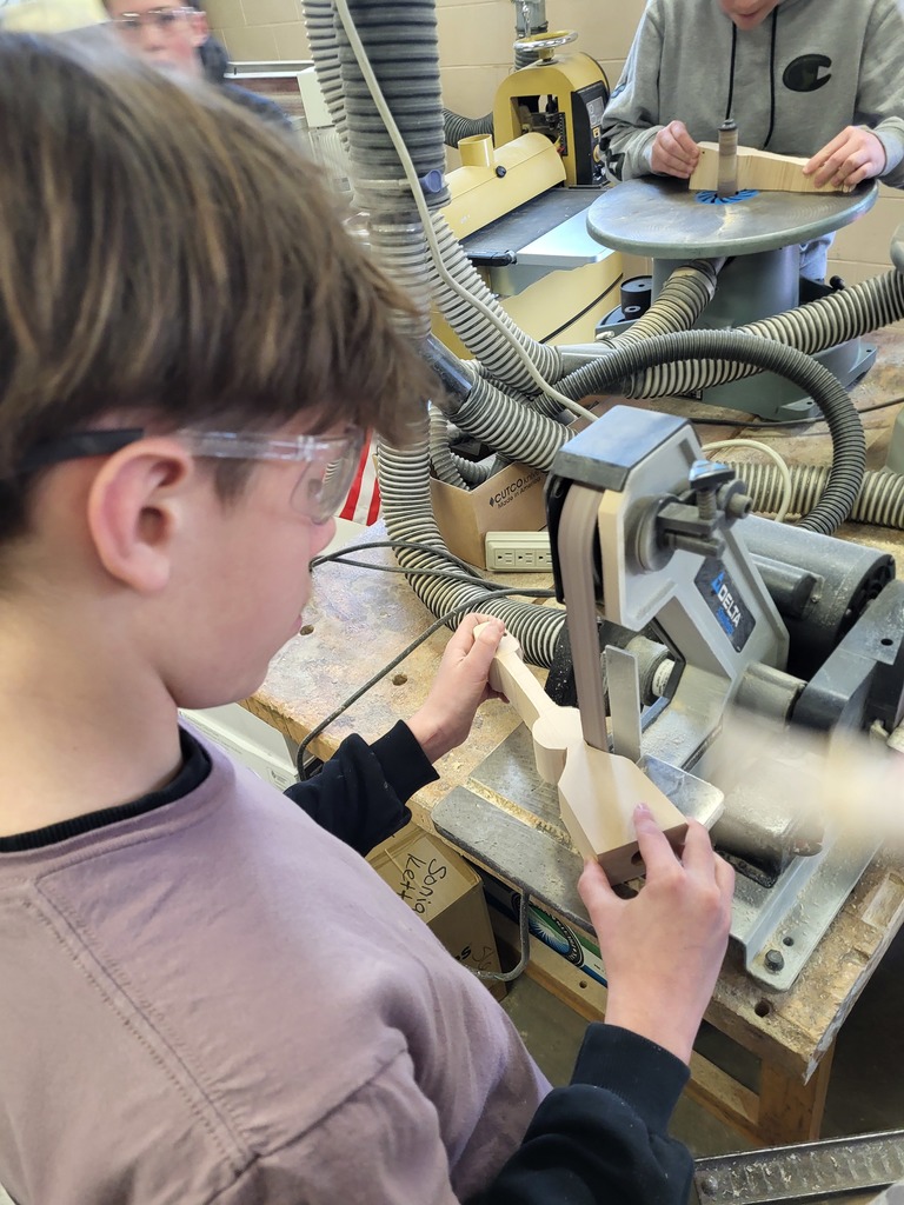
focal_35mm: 26
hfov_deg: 53.1
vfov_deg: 67.3
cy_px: 602
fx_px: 905
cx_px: 452
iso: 200
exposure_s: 1/40
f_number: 1.8
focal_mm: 5.4
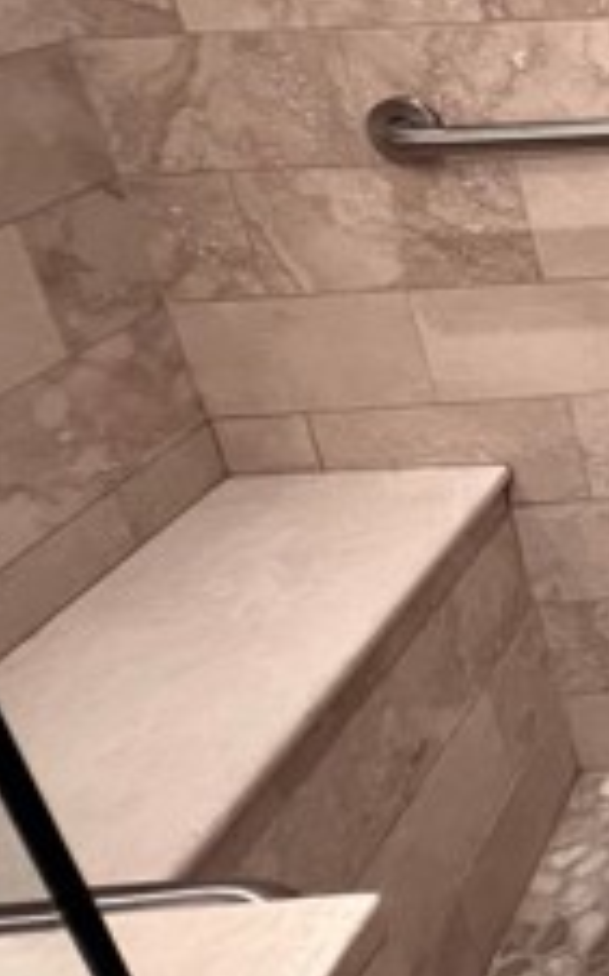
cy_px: 220
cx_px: 1170
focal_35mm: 39
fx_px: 1037
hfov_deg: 20.0
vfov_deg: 48.1
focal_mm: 1.57
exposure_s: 1/60
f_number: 1.8
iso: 200
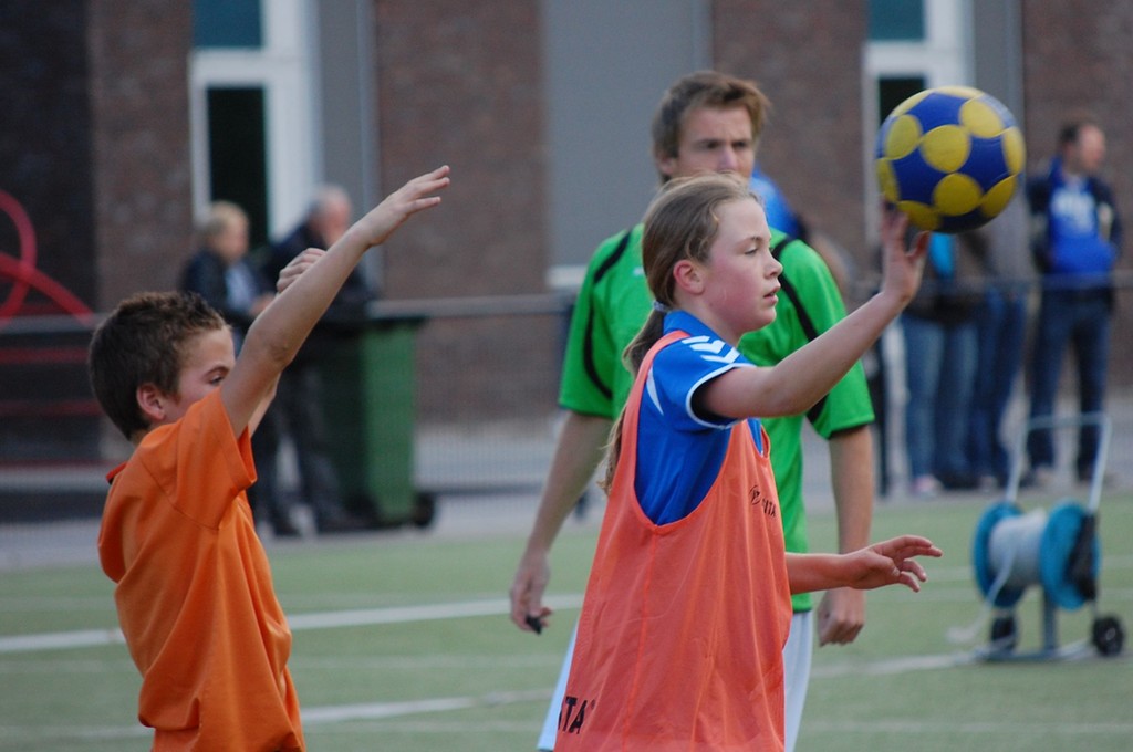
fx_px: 9430
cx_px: 566
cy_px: 376
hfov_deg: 6.9
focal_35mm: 300
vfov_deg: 4.6
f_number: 5.6
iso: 640
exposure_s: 1/500
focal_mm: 200
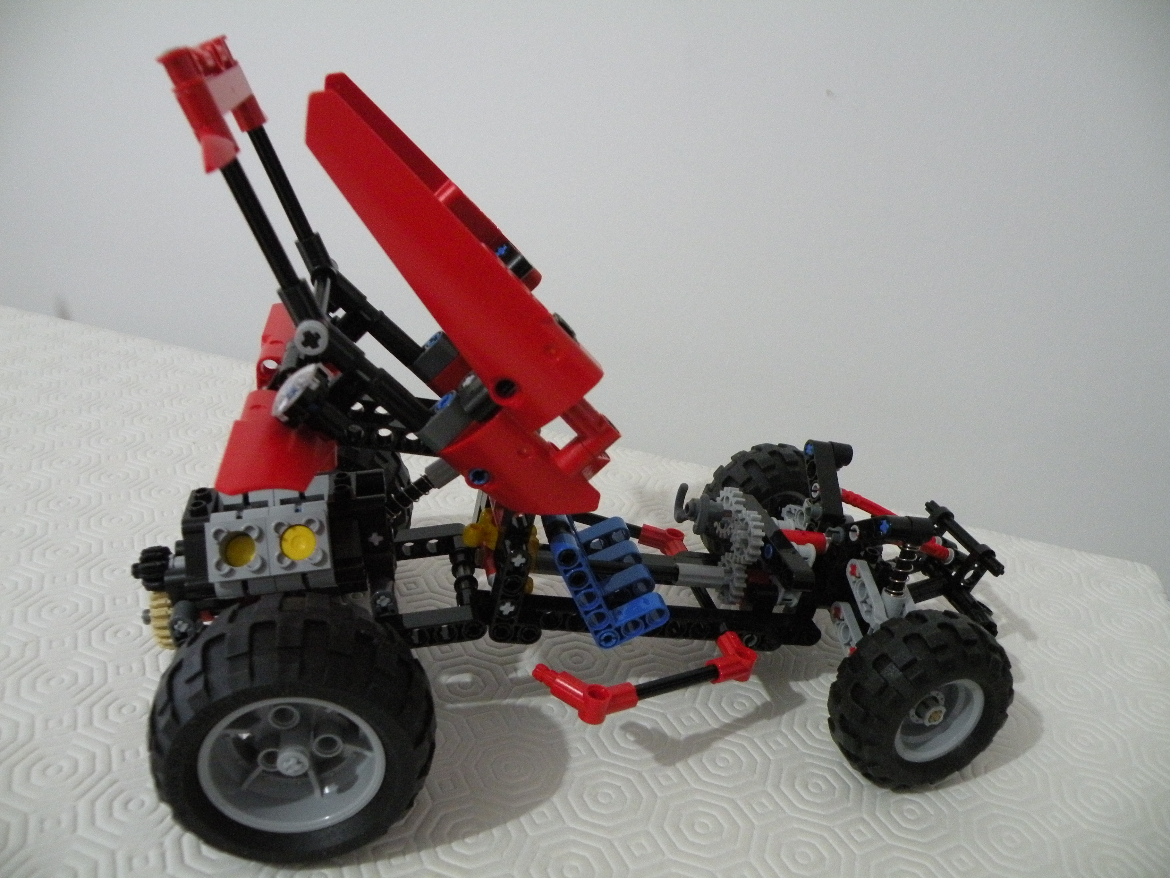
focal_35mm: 27
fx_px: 913
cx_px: 585
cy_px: 439
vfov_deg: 51.4
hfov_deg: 65.3
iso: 400
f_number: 2.8
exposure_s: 1/13.2
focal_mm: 4.7
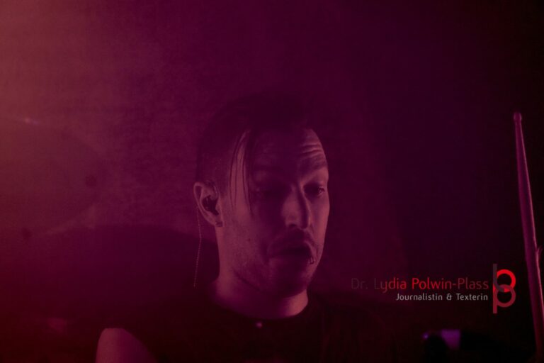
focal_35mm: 231
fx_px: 3490
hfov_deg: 8.9
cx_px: 272
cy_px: 182
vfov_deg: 5.9
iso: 4000
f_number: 5.6
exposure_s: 1/250
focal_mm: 154
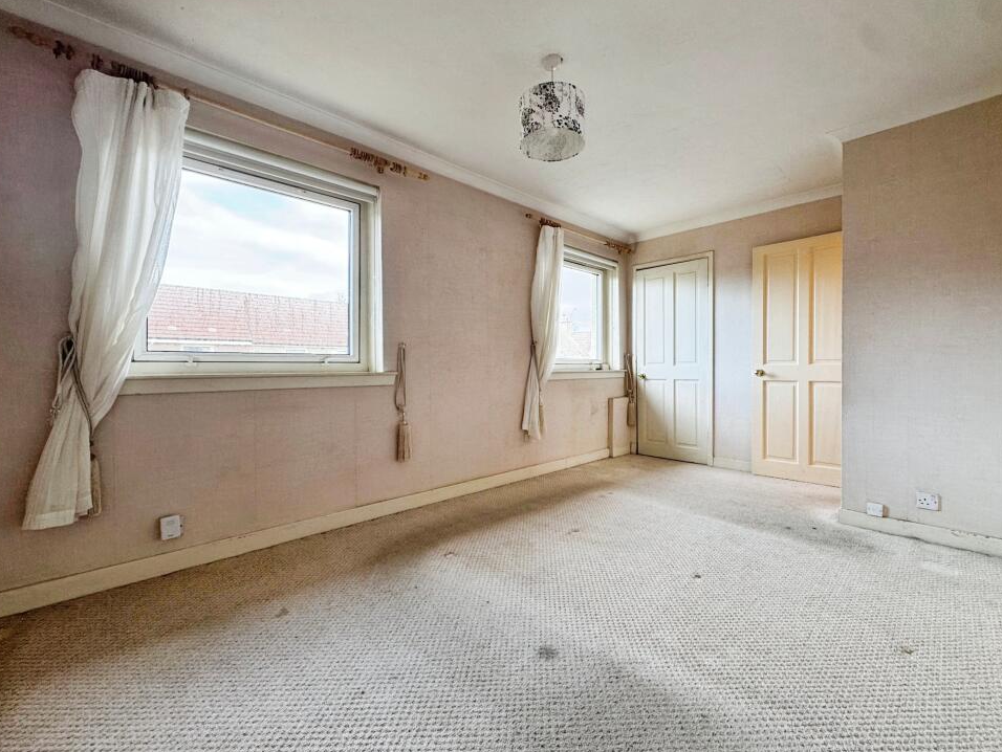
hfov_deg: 98.1
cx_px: 522
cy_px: 371
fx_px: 434
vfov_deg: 81.8
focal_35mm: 15
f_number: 2.2
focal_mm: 2.22
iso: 160
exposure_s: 1/100
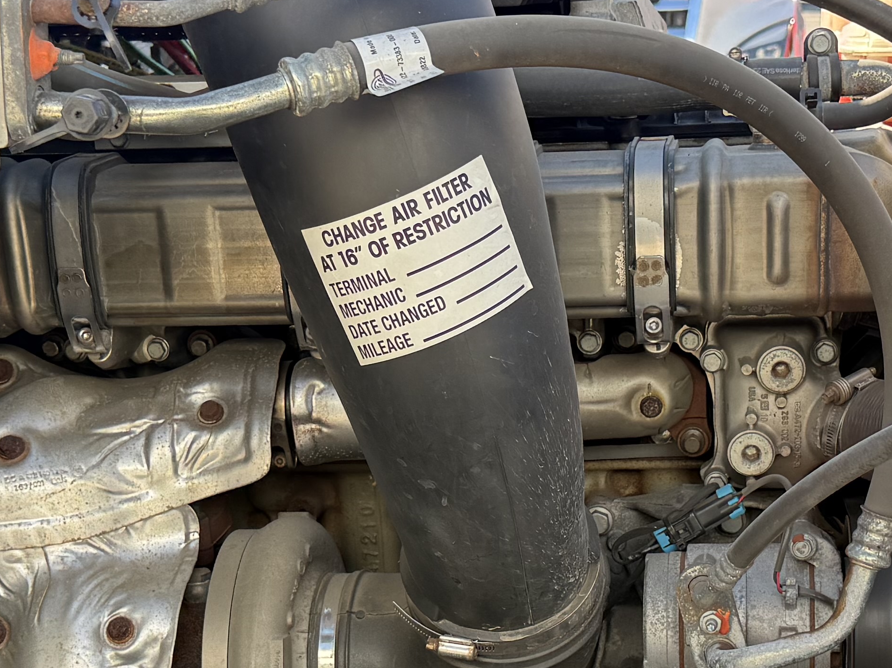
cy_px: 571
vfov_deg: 19.9
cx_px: 503
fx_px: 1881
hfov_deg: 26.7
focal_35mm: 73
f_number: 1.78
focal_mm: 6.76
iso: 100
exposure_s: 1/405
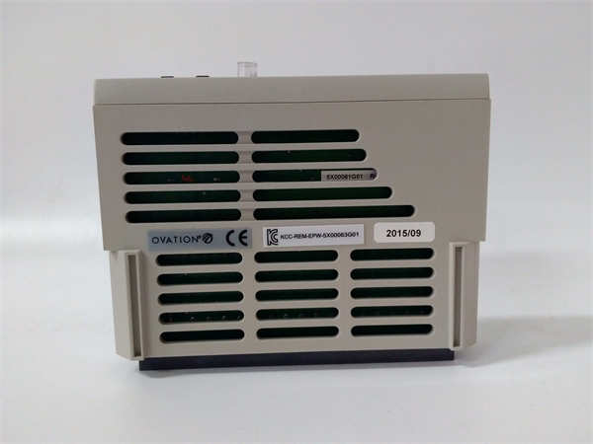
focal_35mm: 27
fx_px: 463
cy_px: 222
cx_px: 296
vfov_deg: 51.4
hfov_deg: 65.3
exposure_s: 1/33
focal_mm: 3.79
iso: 458
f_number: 2
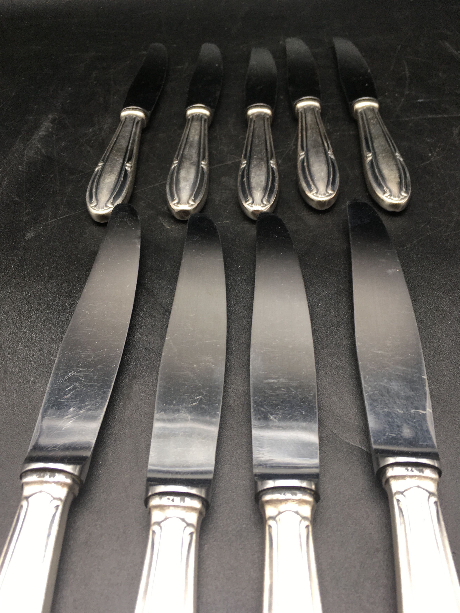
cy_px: 306
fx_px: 514
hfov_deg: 48.2
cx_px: 230
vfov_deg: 61.7
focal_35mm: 29
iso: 25
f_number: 2.2
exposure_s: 1/50
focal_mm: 4.15
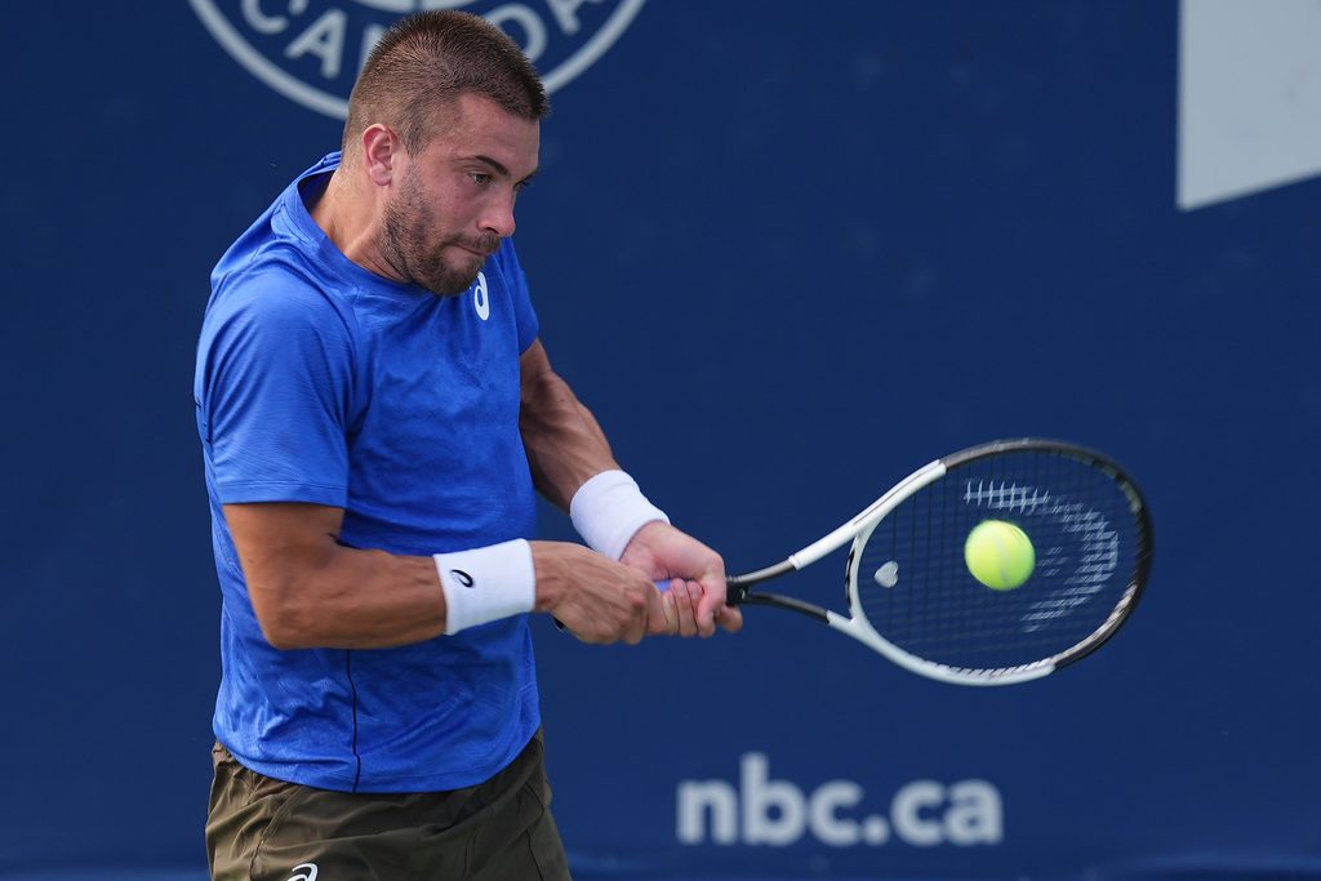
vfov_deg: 2.3
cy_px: 440
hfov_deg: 3.4
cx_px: 660
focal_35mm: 600
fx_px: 22018
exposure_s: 1/640
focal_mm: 600
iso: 250
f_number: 4
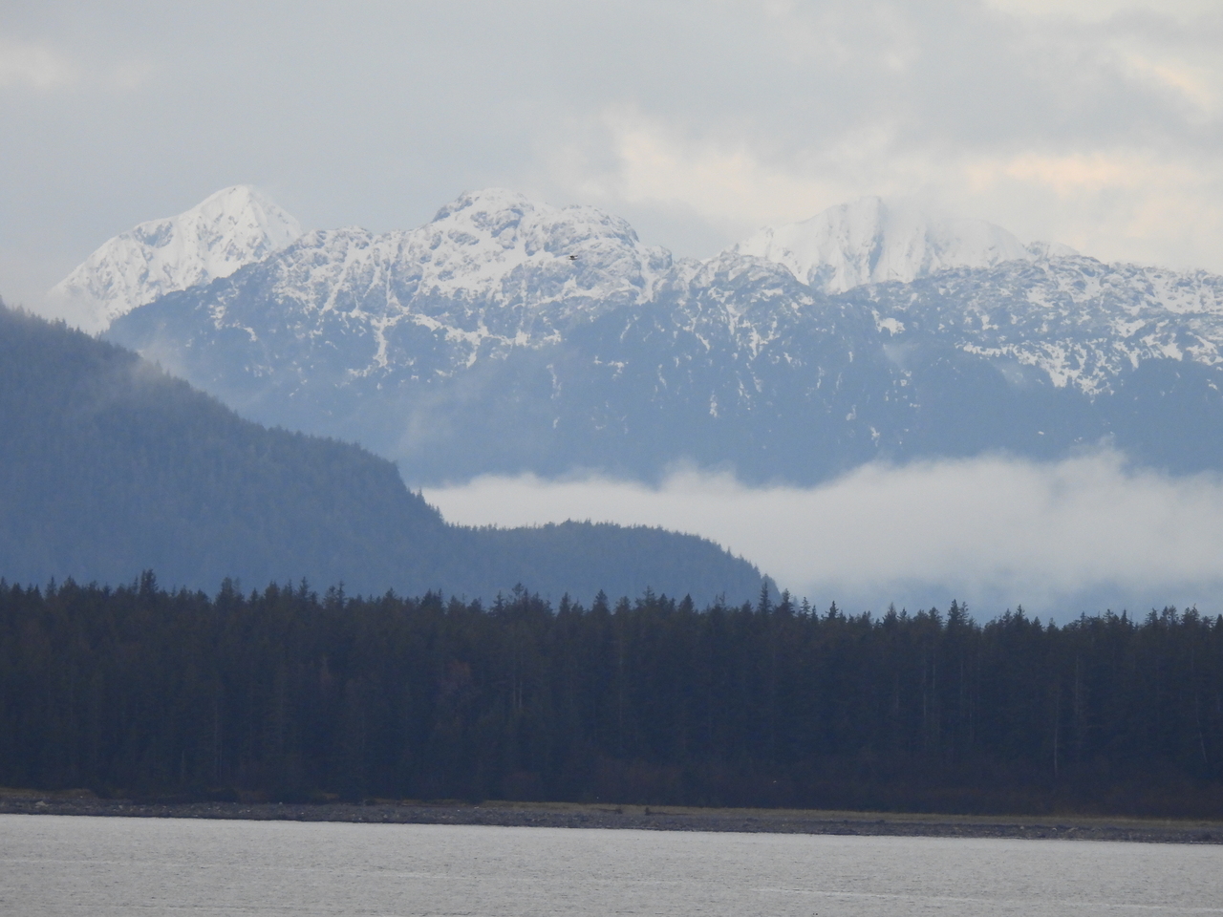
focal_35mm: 850
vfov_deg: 1.7
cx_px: 612
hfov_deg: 2.3
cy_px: 458
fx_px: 30031
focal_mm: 152
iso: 360
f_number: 5.6
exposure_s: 1/500
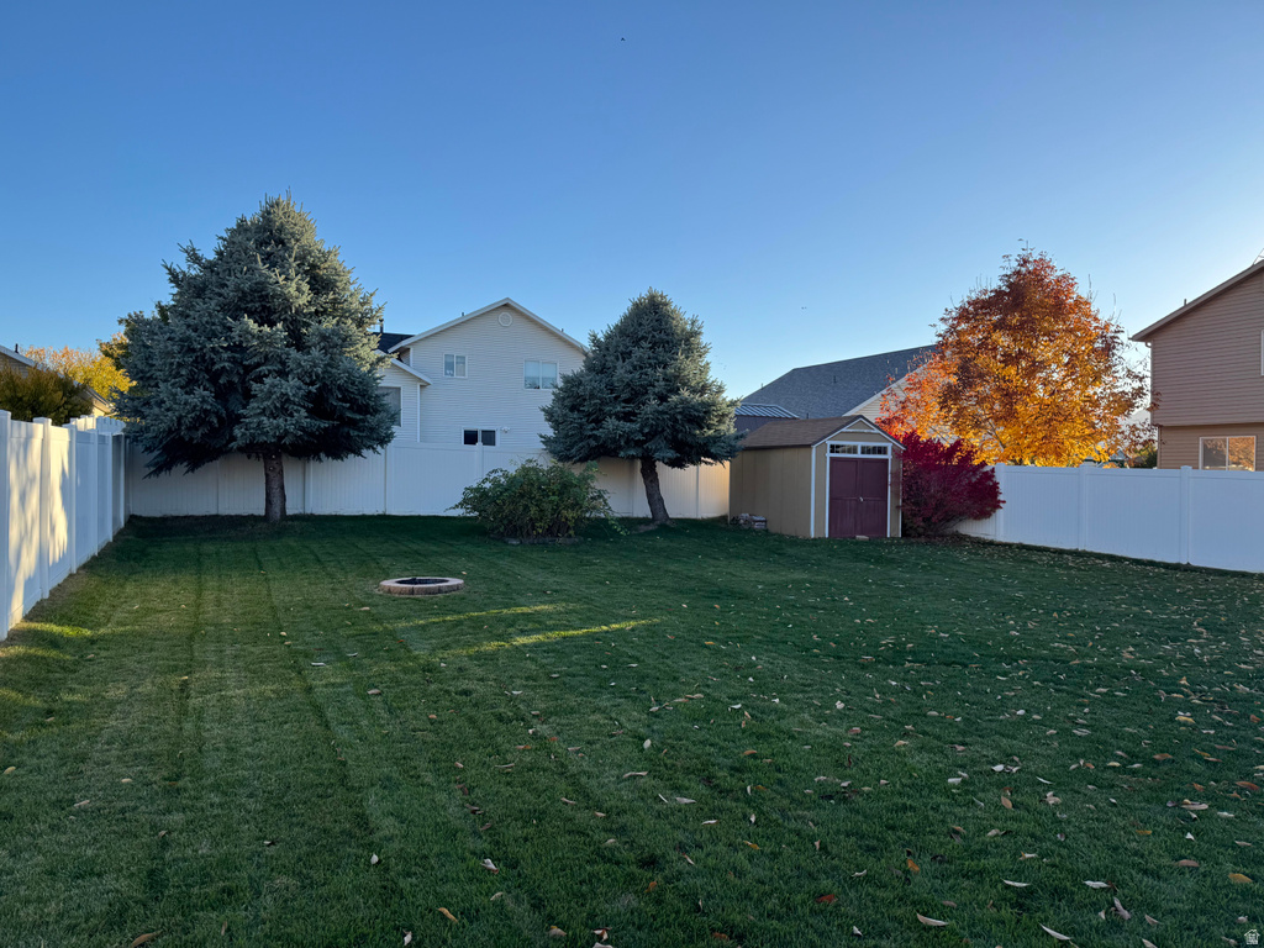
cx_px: 632
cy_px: 474
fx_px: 876
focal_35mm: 24
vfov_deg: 56.8
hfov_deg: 71.6
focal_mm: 6.76
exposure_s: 1/1721
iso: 80
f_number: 1.78
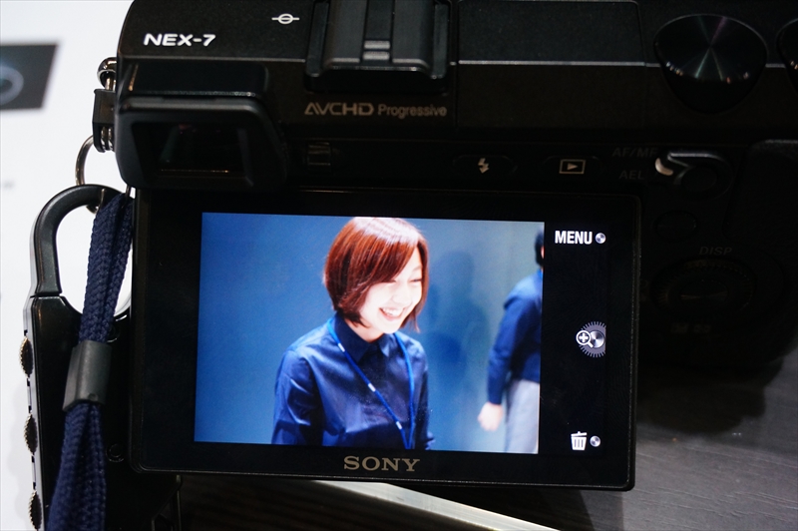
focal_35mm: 50
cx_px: 399
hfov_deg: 40.0
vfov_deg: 27.2
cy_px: 266
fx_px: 1096
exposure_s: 1/60
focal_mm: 33
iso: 1250
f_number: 5
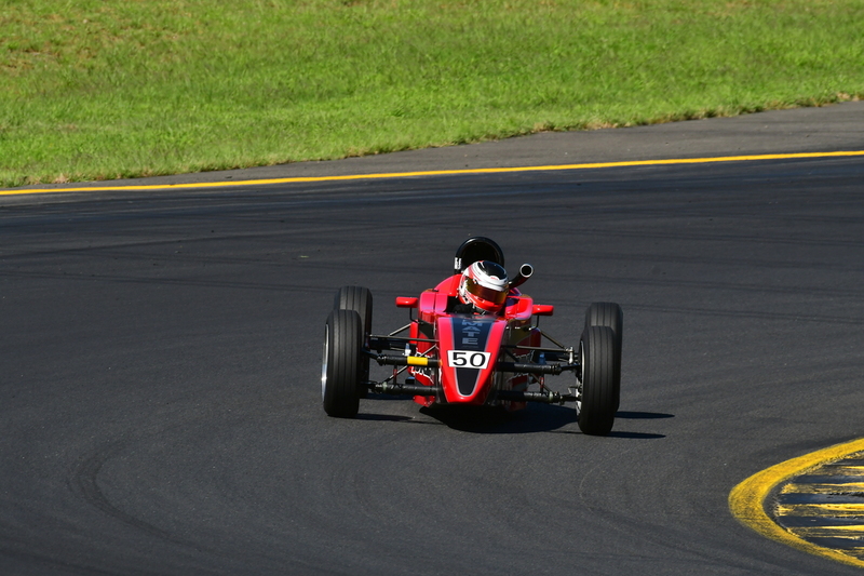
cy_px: 288
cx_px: 432
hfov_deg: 3.1
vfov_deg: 2.0
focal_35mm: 675
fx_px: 16196
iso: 400
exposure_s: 1/640
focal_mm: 450
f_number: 11
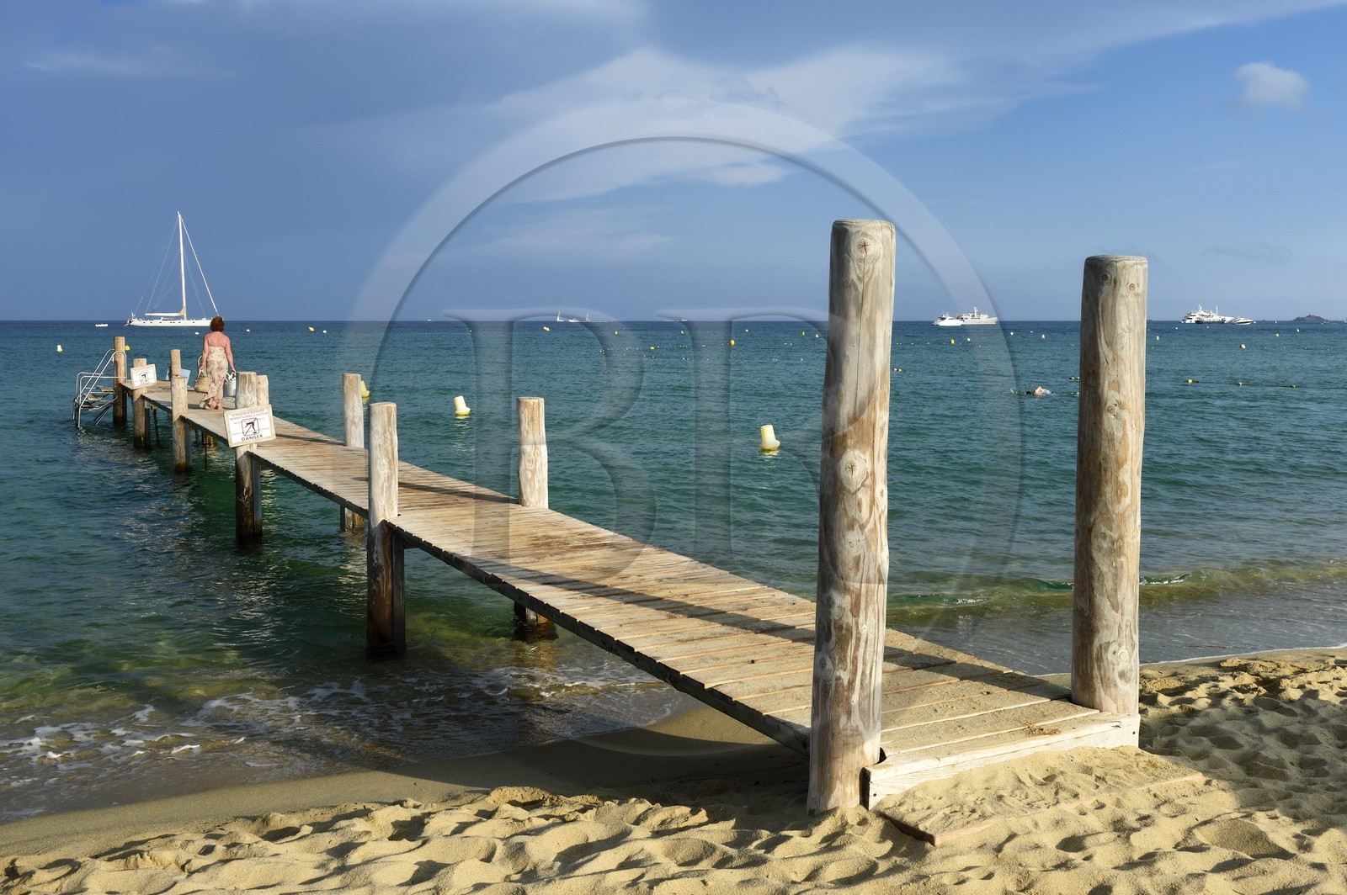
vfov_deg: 41.0
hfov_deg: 58.8
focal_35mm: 32
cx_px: 674
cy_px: 448
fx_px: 1196
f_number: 13
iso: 200
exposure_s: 1/200
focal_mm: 32
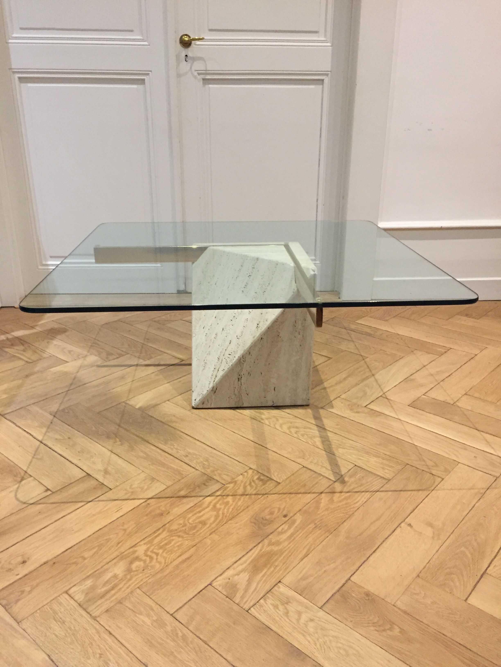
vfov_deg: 61.7
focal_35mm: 29
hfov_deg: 48.2
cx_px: 250
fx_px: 560
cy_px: 334
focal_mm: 4.15
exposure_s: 1/33
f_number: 2.2
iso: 250
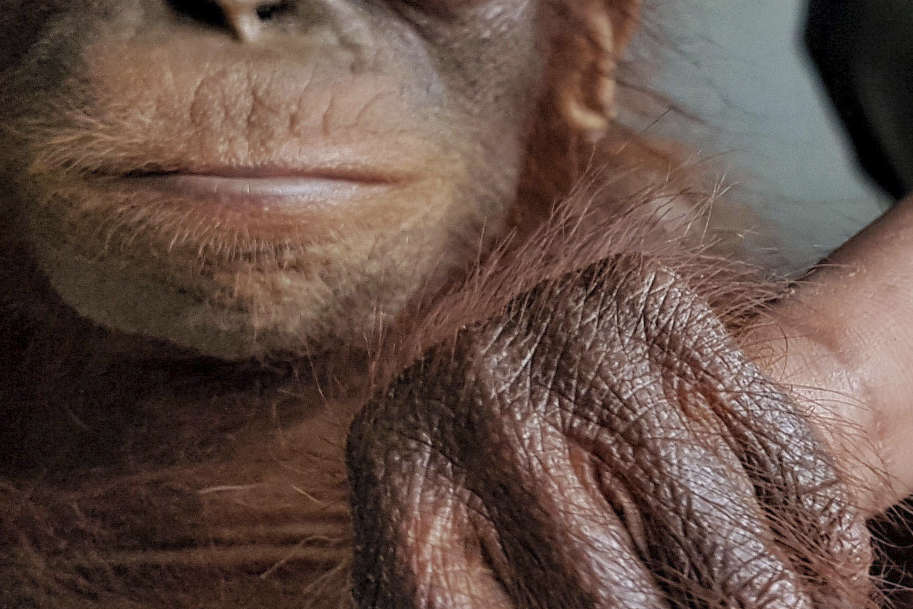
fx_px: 1725
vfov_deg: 20.0
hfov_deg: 28.9
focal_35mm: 68
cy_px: 273
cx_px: 740
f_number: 1.7
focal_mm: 4.2
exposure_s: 1/50
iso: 50
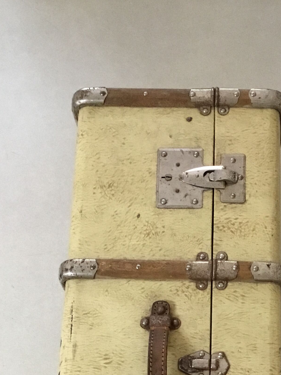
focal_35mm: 63
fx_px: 682
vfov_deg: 28.7
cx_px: 194
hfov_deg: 23.2
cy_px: 379
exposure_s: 1/33
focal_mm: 3.3
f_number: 2.4
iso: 200
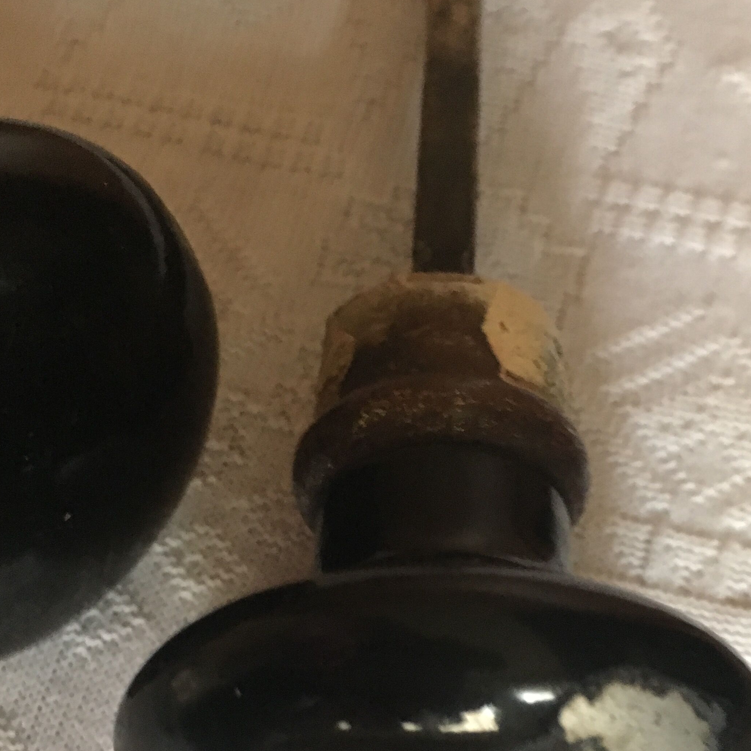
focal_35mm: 50
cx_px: 407
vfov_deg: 33.5
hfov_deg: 34.0
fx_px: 1227
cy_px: 538
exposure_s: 1/17
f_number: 2.2
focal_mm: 4.15
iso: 500
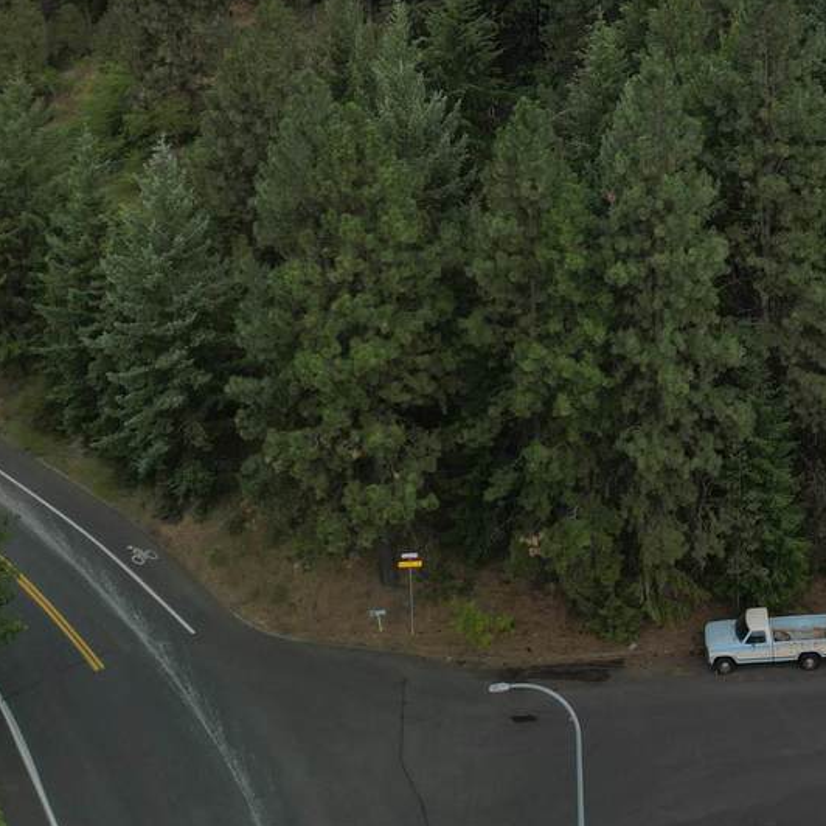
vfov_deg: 31.8
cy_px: 85
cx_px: 665
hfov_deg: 32.5
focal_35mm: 51
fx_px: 1377
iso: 100
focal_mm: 6.72
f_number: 1.7
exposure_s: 1/160
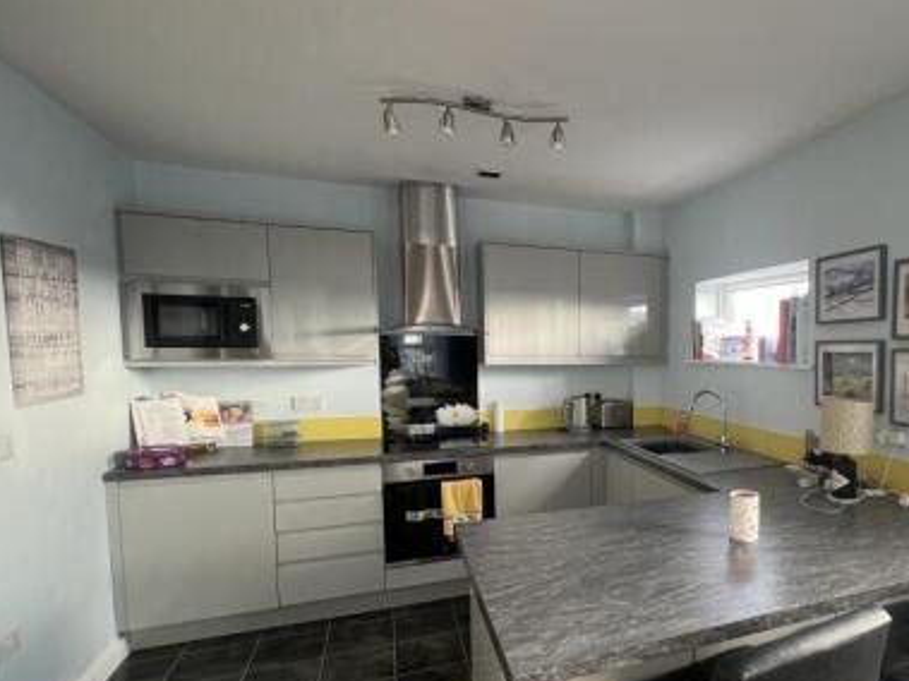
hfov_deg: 77.3
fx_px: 525
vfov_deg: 65.5
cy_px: 397
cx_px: 651
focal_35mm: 20
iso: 160
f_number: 1.8
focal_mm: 1.57
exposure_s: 1/99
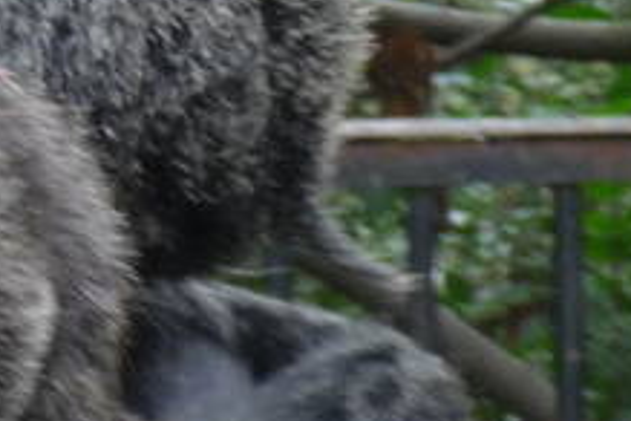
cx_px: -254
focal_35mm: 1198
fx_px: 20997
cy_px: -182
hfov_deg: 1.7
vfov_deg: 1.1
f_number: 4.8
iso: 100
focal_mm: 27.1
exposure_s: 1/50
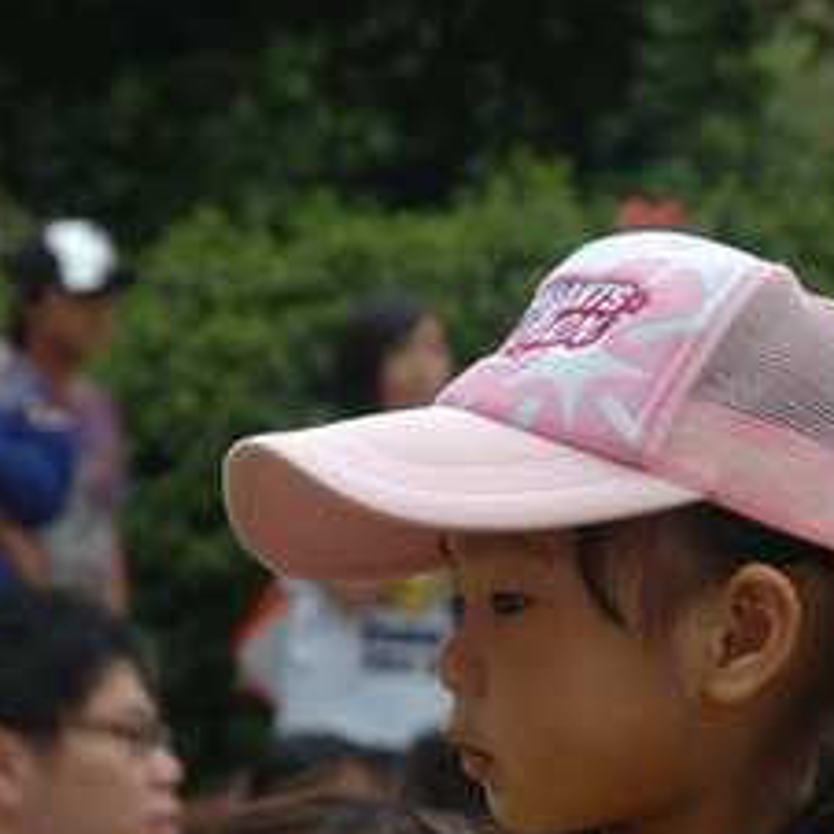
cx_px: 568
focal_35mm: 176
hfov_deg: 9.9
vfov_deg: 9.9
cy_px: 666
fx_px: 4797
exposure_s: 1/80
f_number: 5.6
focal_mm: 52
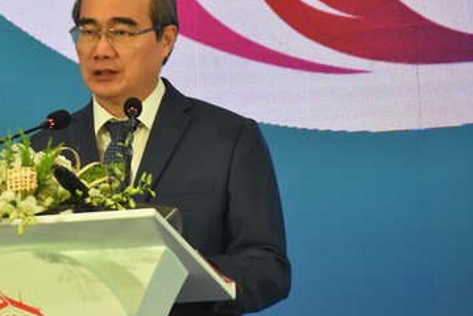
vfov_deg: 2.7
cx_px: 125
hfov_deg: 4.1
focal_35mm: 501
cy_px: 75
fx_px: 6588
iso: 2200
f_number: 5.6
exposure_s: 1/200
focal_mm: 200
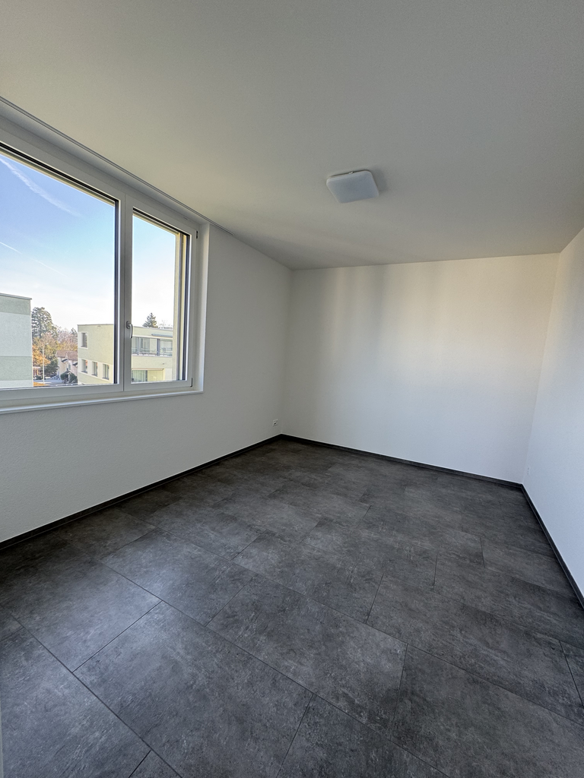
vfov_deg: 102.1
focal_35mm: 14
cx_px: 292
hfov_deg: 85.7
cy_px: 389
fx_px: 315
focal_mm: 2.22
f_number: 2.2
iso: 64
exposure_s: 1/99
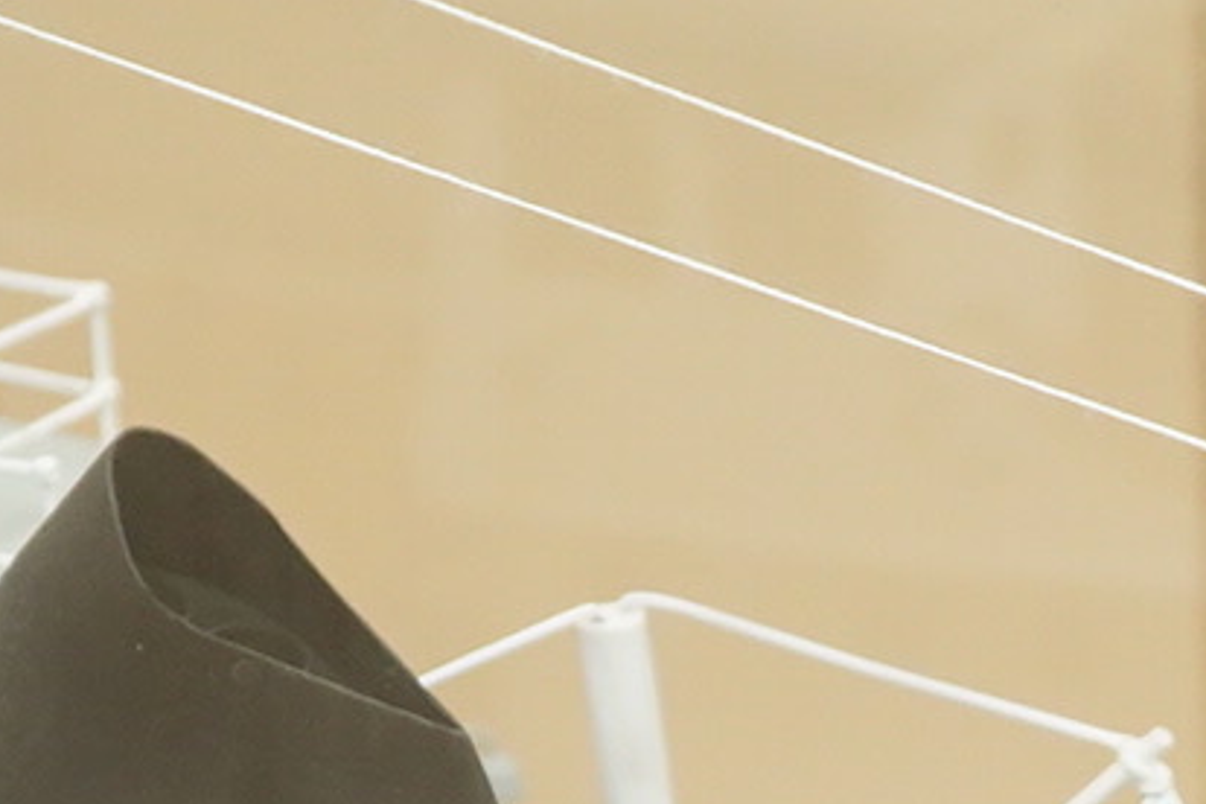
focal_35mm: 214
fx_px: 7168
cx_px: 1215
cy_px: 1698
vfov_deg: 6.2
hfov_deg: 9.5
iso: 2000
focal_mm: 30
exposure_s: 1/125
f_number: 8
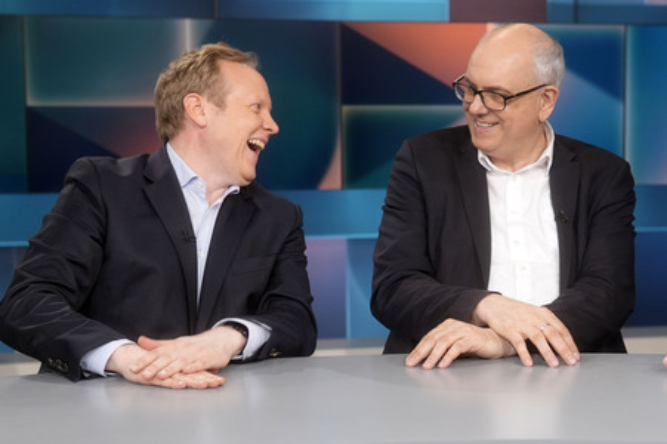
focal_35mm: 45
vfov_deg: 29.8
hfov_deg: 43.6
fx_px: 833
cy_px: 222
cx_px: 334
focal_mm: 30
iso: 640
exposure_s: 1/100
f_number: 2.2
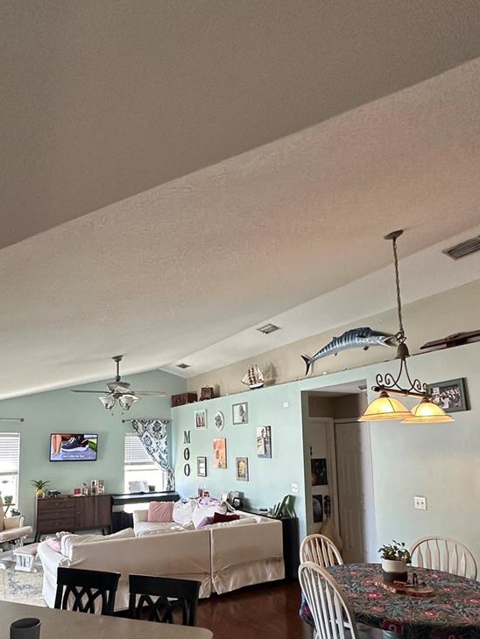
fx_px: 425
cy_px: 400
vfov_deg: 72.7
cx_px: 183
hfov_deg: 58.2
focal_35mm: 23
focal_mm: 2.22
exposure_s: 1/120
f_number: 2.2
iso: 320
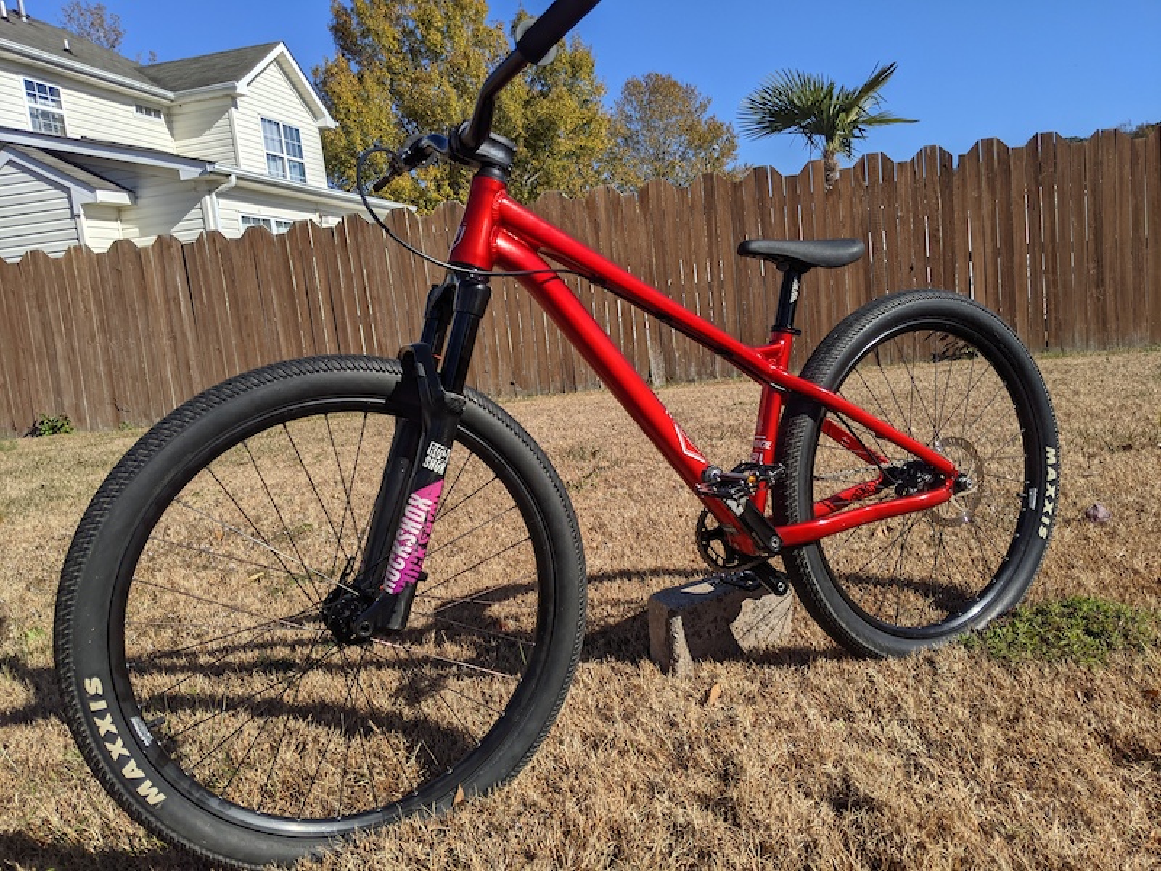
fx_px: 906
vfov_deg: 51.4
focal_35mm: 27
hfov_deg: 65.3
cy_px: 436
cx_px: 580
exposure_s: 1/4695
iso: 49
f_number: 1.8
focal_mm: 4.44
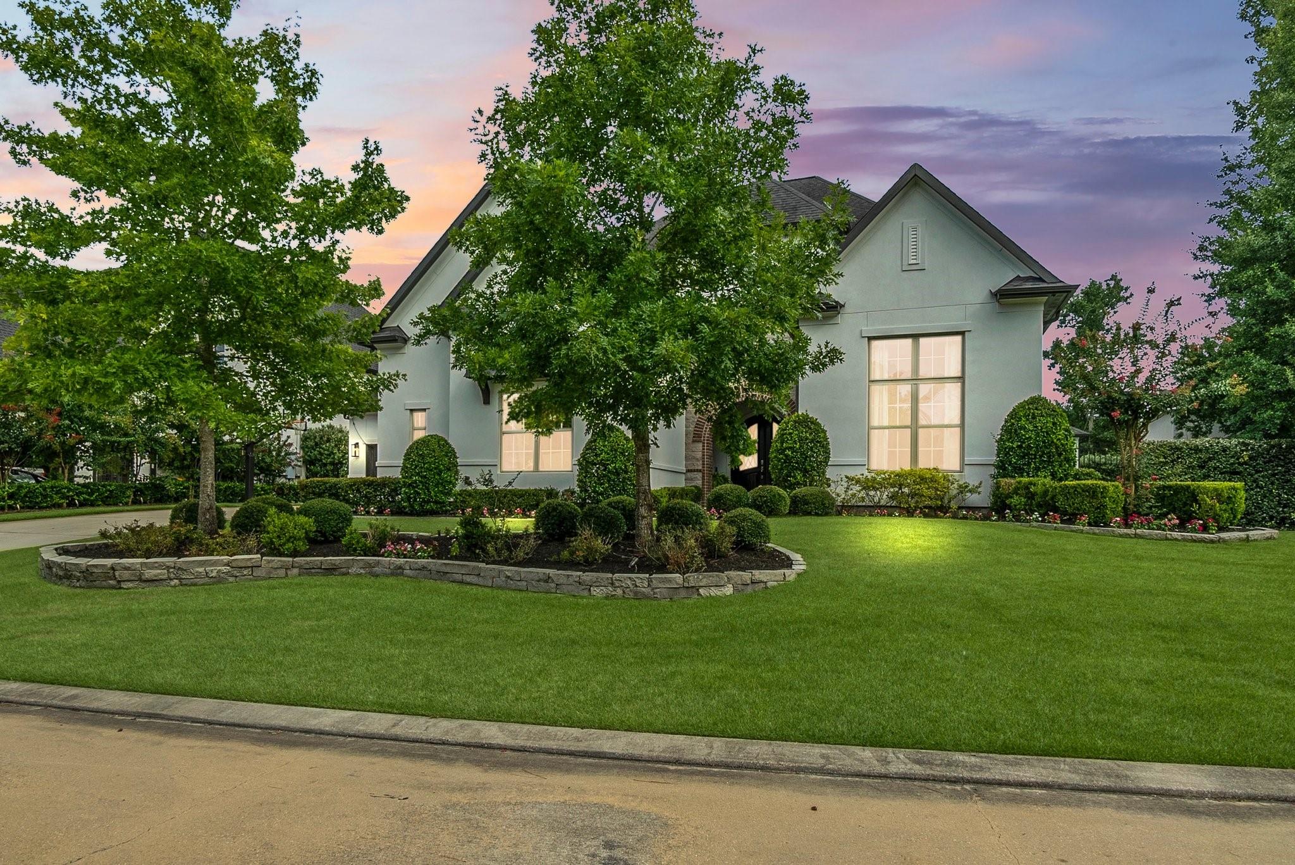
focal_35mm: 21
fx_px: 756
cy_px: 432
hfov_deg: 81.2
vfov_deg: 59.5
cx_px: 648
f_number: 8
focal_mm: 14
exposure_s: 1/320
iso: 1600
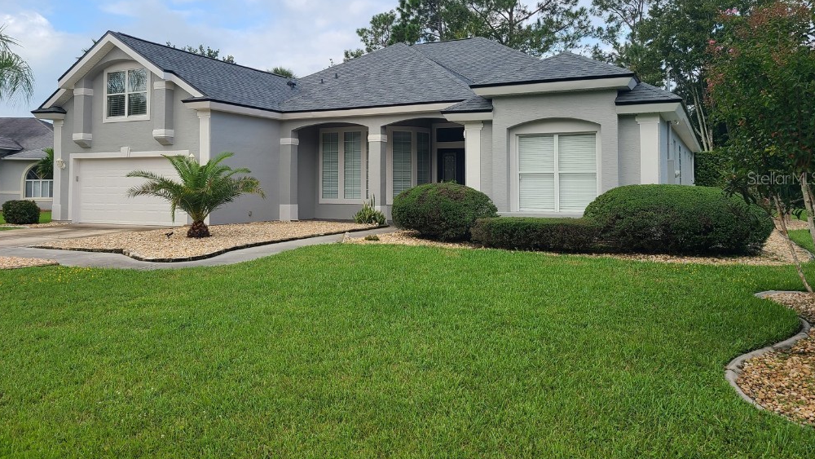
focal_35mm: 29
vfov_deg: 40.0
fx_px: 627
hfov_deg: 66.1
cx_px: 407
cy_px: 178
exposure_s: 1/892
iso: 40
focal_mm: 5.4
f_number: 1.8
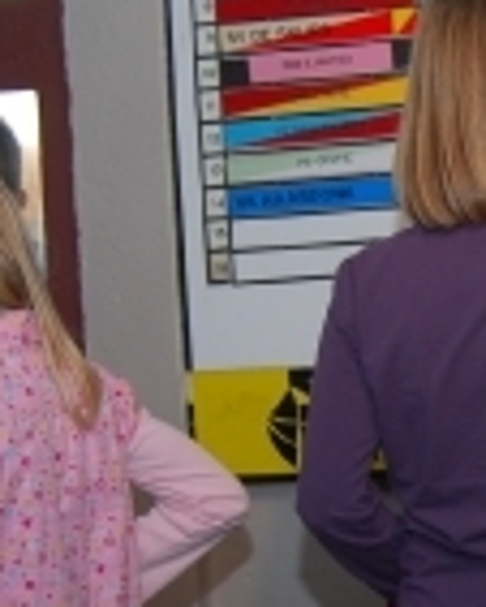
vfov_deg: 13.9
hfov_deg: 10.8
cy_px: 390
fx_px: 2479
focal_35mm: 138
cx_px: 701
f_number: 4
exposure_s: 1/60
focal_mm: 23
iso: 200
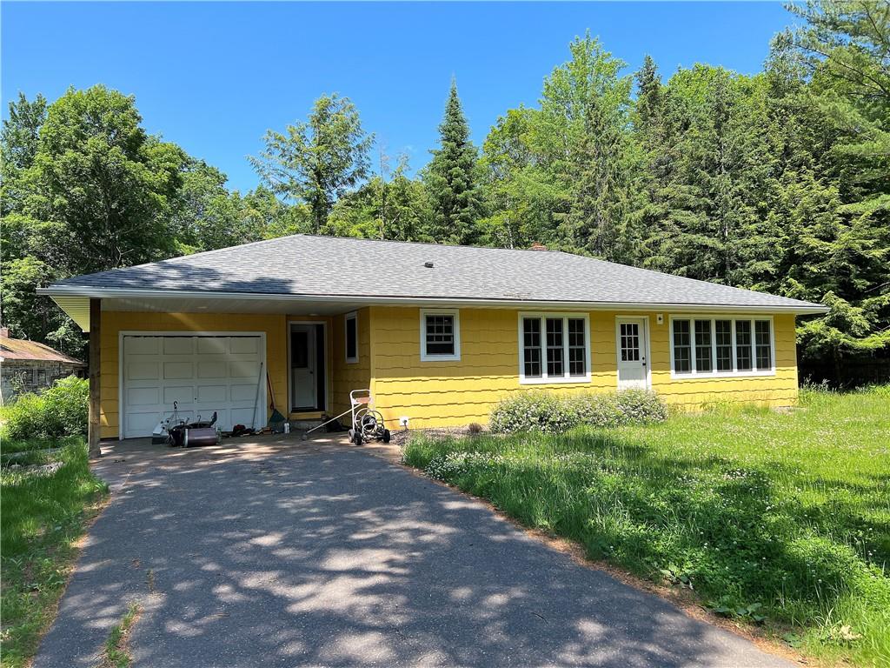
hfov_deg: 67.3
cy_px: 334
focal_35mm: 26
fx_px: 668
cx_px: 445
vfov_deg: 53.1
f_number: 1.5
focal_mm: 5.7
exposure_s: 1/1972
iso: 50
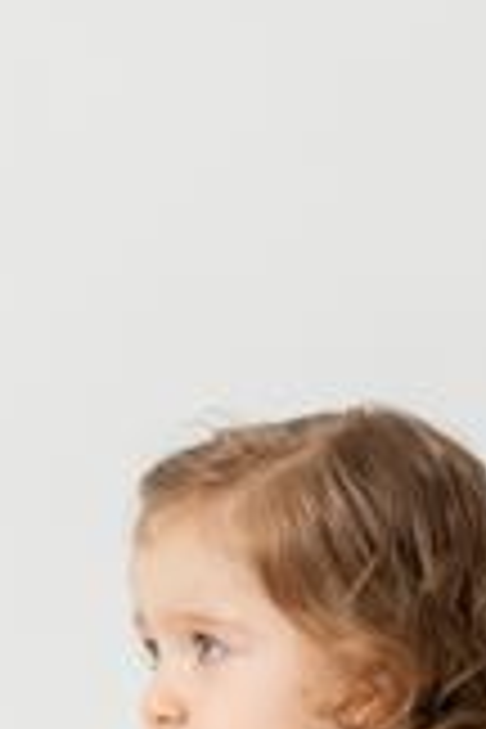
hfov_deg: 2.6
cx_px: 266
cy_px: 1228
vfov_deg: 3.9
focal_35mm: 520
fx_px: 10529
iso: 160
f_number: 8
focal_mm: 140
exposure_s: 1/160
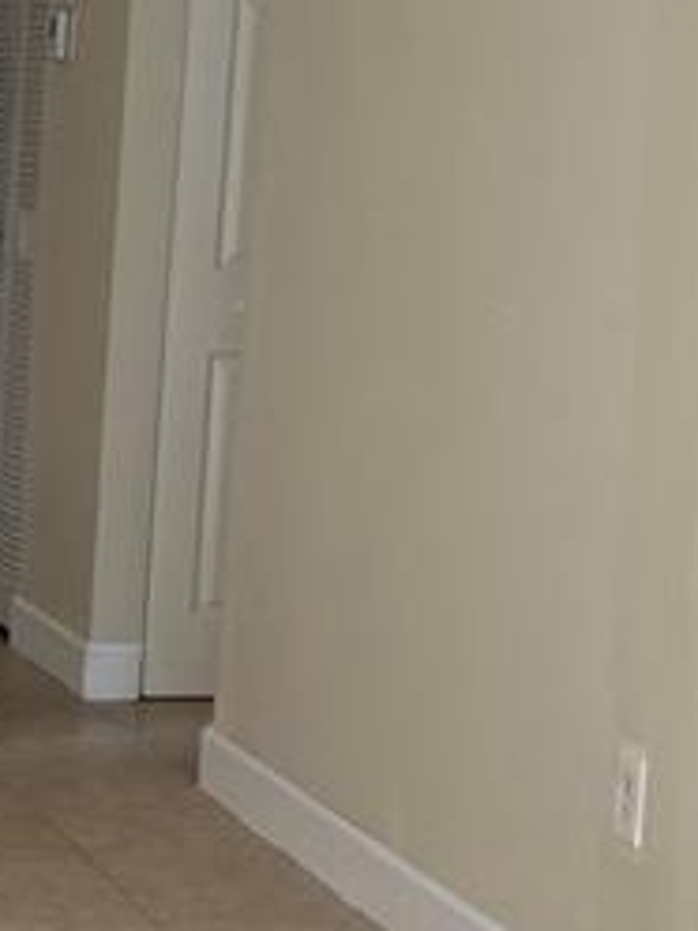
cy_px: 691
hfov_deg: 12.0
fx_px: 3119
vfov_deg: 16.9
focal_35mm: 116
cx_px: -439
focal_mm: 6.76
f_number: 1.78
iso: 50
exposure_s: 1/132
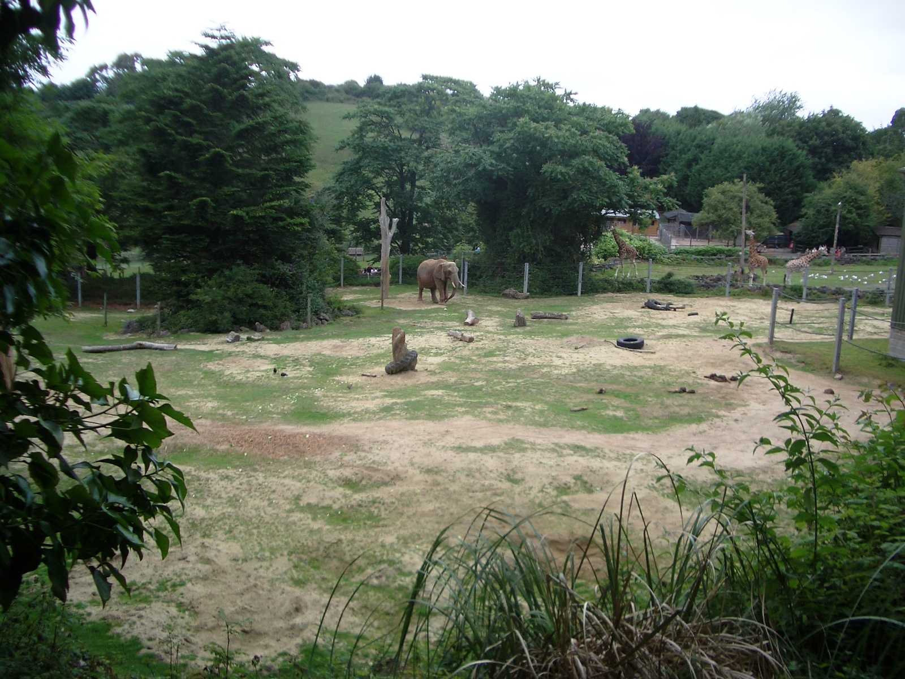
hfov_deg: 52.6
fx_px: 915
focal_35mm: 35
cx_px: 452
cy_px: 340
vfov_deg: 40.7
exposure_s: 1/400
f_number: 2.6
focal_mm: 5.8
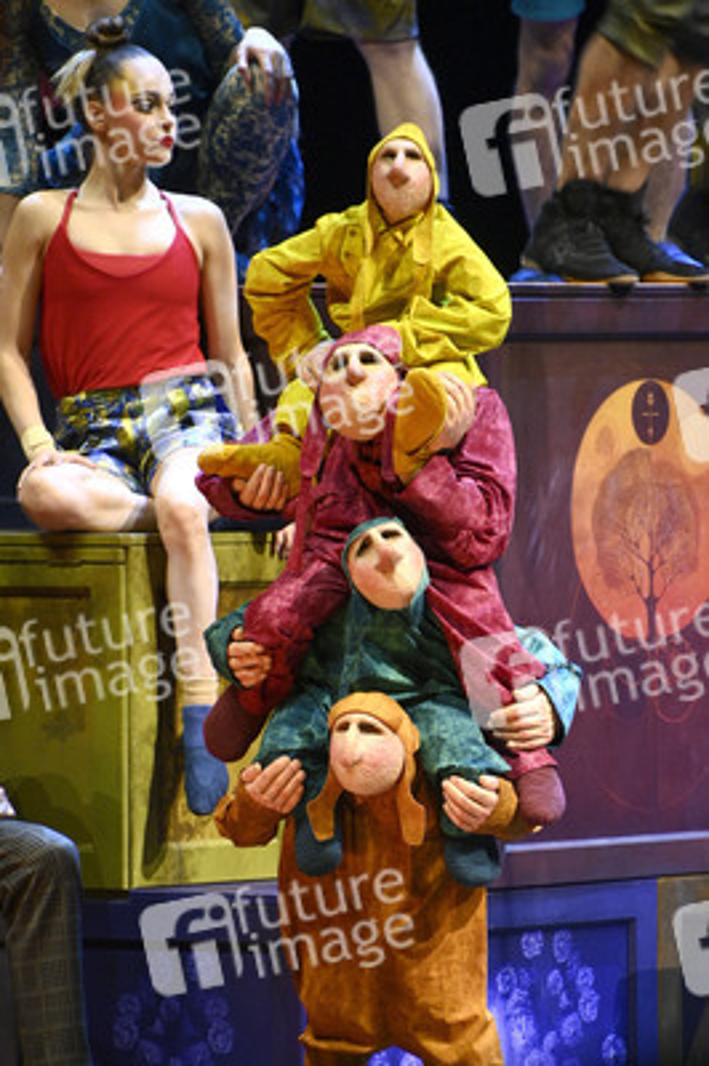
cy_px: 533
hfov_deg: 4.6
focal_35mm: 300
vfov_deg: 6.9
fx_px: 8877
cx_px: 354
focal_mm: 300
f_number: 5.6
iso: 4000
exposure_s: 1/60
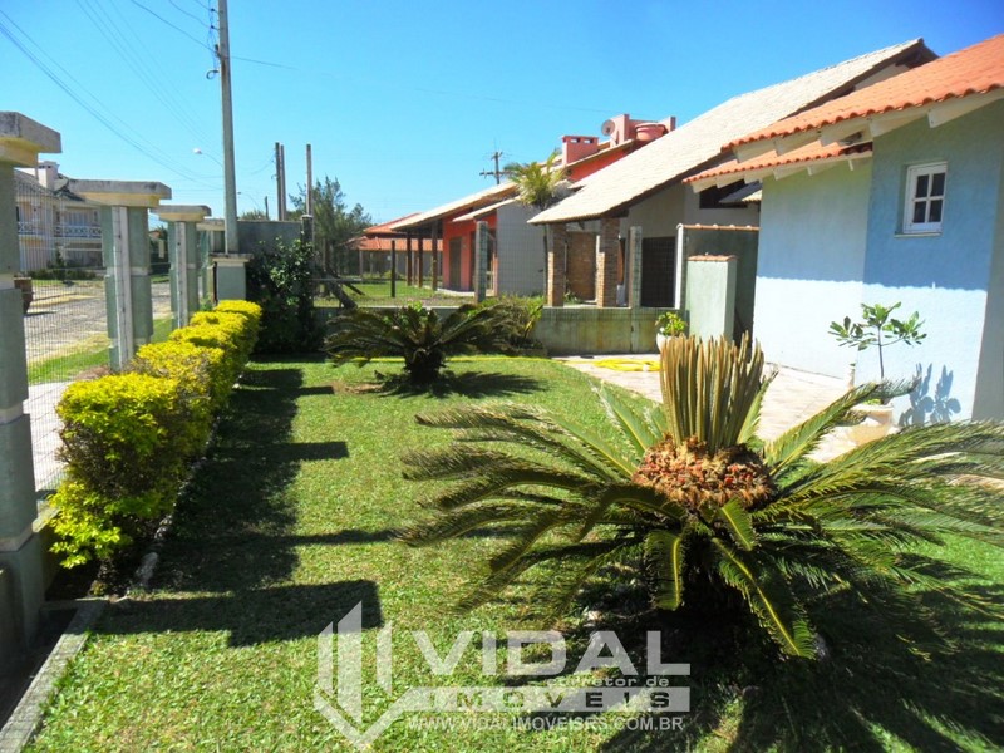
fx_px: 783
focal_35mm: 27
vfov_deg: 51.4
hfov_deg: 65.3
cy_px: 376
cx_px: 502
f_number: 3.5
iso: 100
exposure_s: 1/1000
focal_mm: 4.9
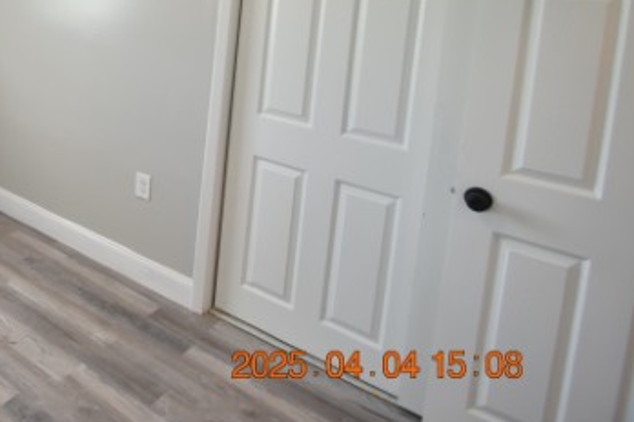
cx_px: -9
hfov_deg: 48.7
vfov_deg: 37.5
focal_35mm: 31
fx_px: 546
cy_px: -5
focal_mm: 10
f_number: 4.5
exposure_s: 1/80
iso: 400
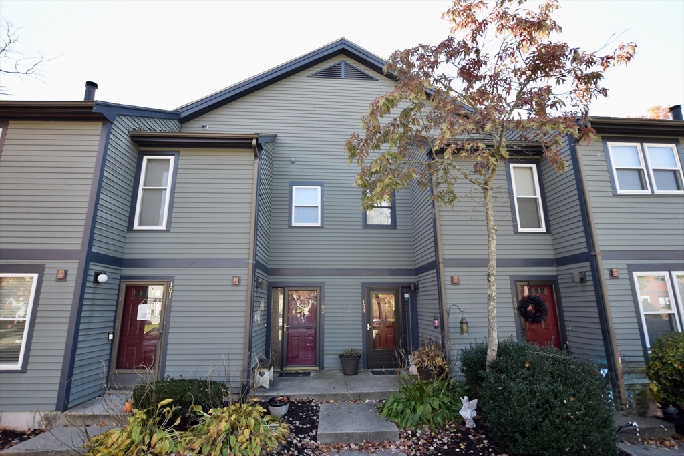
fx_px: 285
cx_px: 342
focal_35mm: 15
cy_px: 228
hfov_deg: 100.4
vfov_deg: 77.3
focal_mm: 10
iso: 400
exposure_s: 1/200
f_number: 7.1
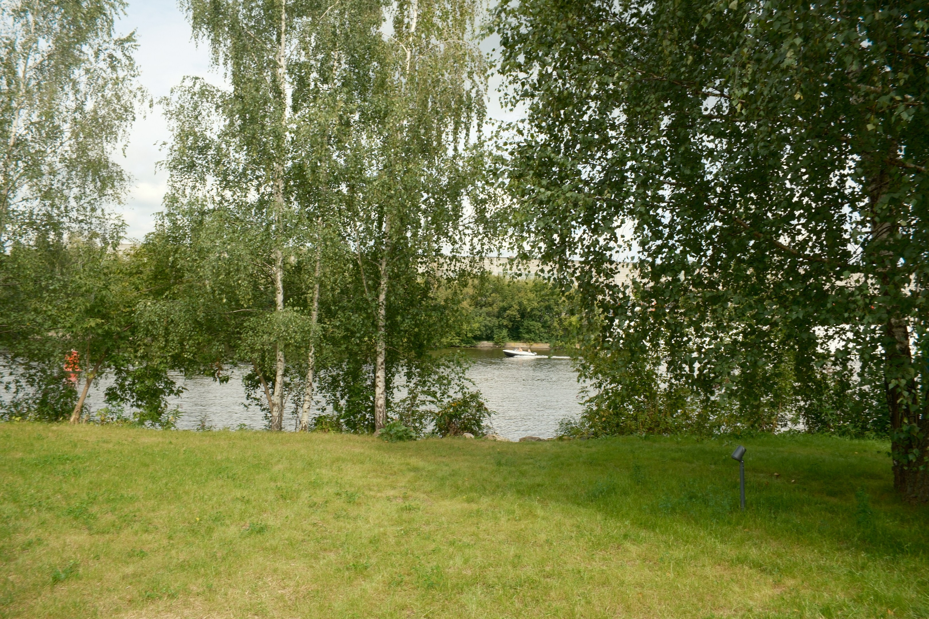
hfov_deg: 67.4
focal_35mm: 27
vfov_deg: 47.9
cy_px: 310
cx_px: 464
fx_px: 697
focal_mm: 18
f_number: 9
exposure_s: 1/180
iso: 320
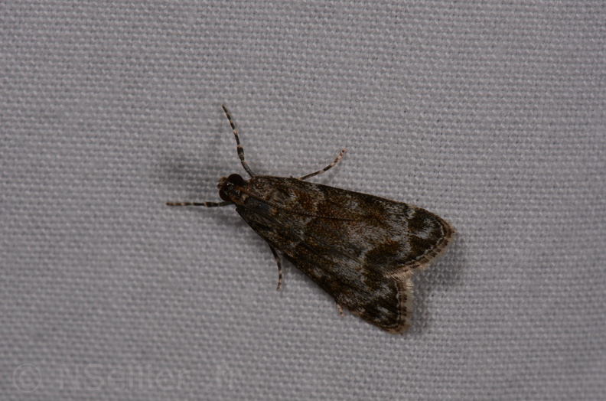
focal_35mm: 128
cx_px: 303
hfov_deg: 16.1
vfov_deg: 10.7
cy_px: 200
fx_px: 2141
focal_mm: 85
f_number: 25
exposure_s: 1/60
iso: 100
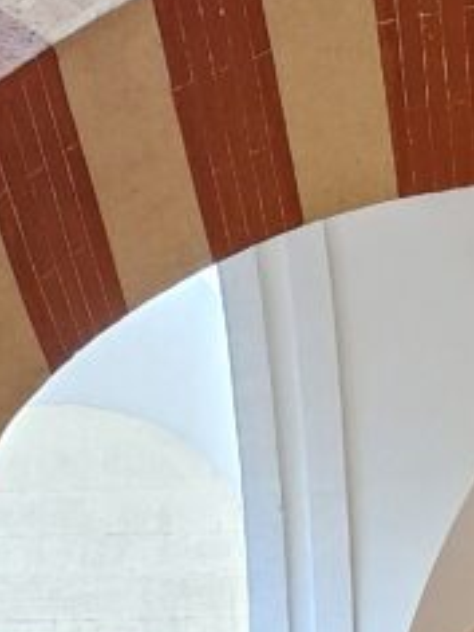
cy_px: 1221
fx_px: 1826
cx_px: 613
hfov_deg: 14.2
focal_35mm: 100
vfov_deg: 15.9
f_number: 1.8
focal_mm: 5.54
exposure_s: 1/40
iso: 250
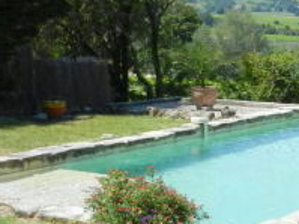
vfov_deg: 16.8
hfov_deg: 20.5
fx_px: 760
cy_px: 107
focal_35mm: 88
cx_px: 379
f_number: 3.5
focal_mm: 4.5
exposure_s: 1/1600
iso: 160
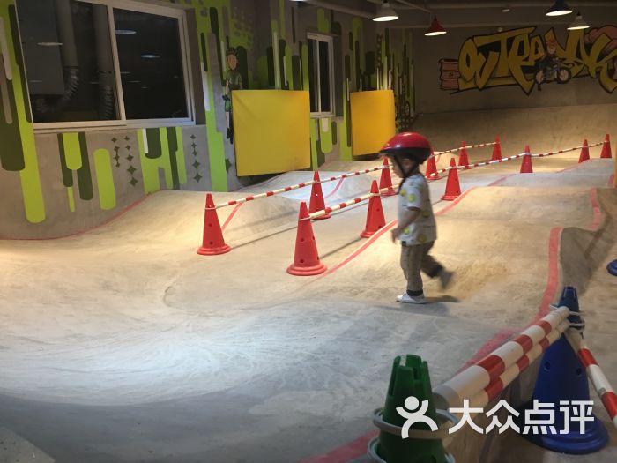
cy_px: 232
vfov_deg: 48.2
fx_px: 517
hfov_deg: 61.7
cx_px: 308
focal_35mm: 29
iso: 100
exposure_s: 1/17
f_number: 2.2
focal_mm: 4.15
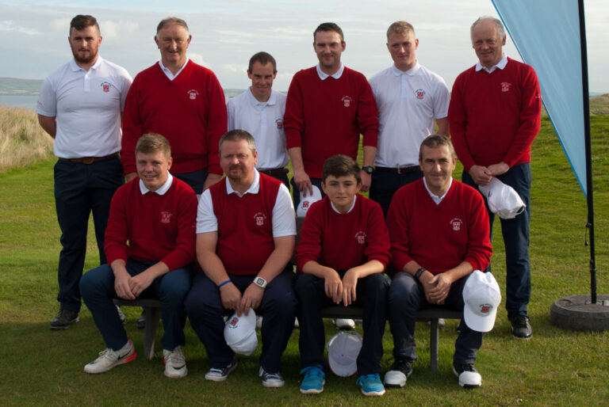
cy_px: 204
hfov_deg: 47.9
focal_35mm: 40
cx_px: 304
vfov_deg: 33.1
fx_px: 686
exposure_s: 1/160
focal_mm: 27
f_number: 6.3
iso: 100
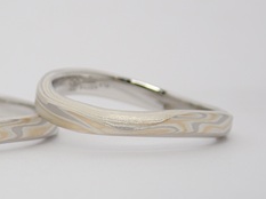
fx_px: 1143
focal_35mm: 149
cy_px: 117
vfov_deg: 9.9
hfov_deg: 13.2
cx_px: 37
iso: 200
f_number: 4.1
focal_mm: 13.65
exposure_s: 1/125
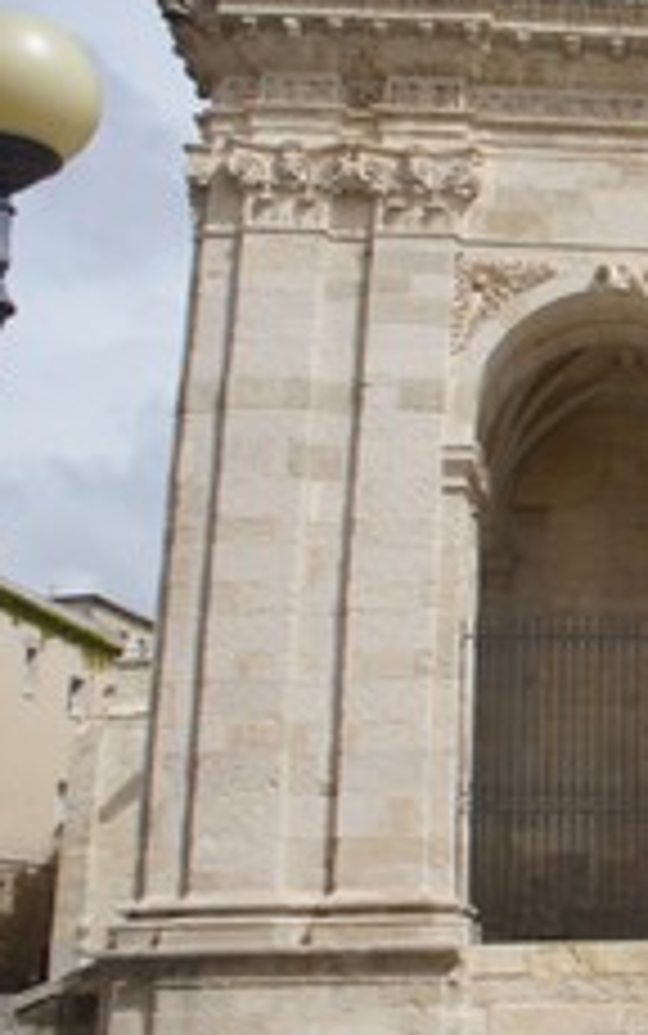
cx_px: 1017
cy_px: 549
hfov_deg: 19.9
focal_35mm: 55
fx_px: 1552
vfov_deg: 36.9
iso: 200
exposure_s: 1/1600
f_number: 5
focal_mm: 18
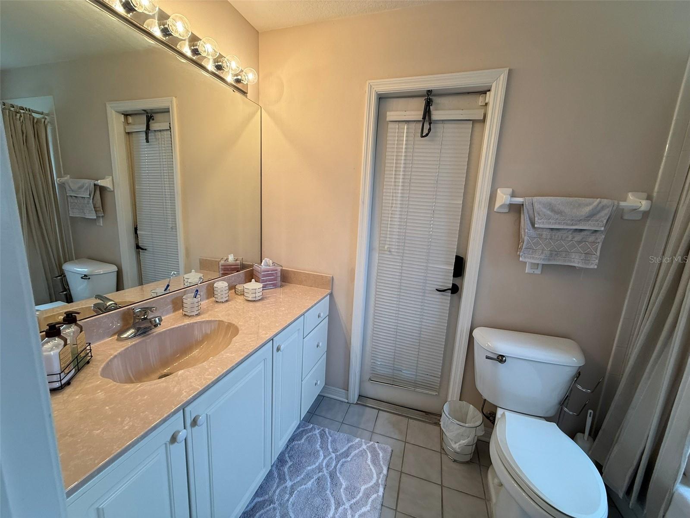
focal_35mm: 14
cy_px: 259
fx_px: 279
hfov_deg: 102.1
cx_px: 345
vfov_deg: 85.7
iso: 100
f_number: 2.2
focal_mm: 2.22
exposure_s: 1/120
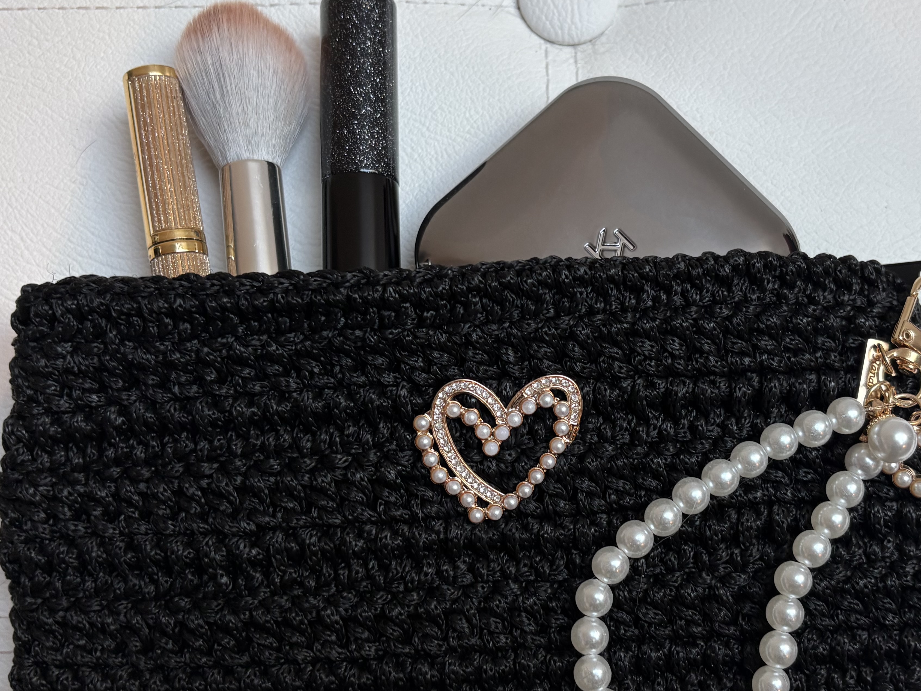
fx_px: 1171
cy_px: 396
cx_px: 517
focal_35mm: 44
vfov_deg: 32.8
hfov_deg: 42.9
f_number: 1.6
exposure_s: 1/50
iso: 100
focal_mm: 5.96
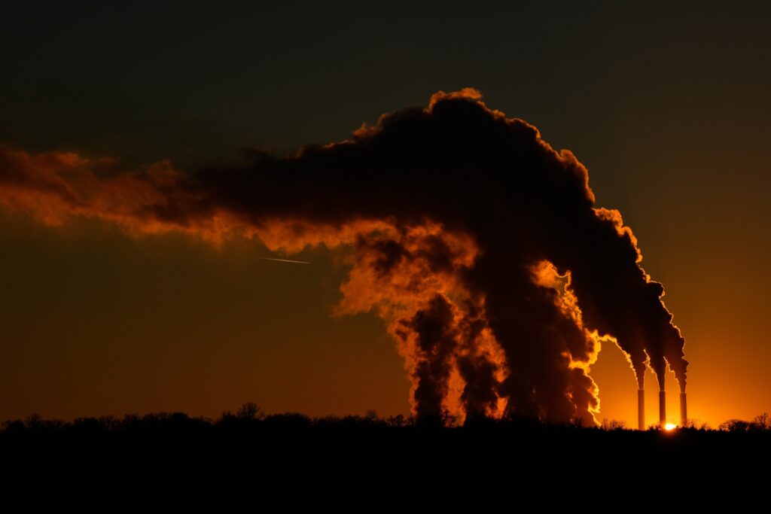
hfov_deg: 16.3
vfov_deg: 10.9
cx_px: 386
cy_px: 257
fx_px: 2699
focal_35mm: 126
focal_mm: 126
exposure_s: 1/4000
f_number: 8
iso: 125
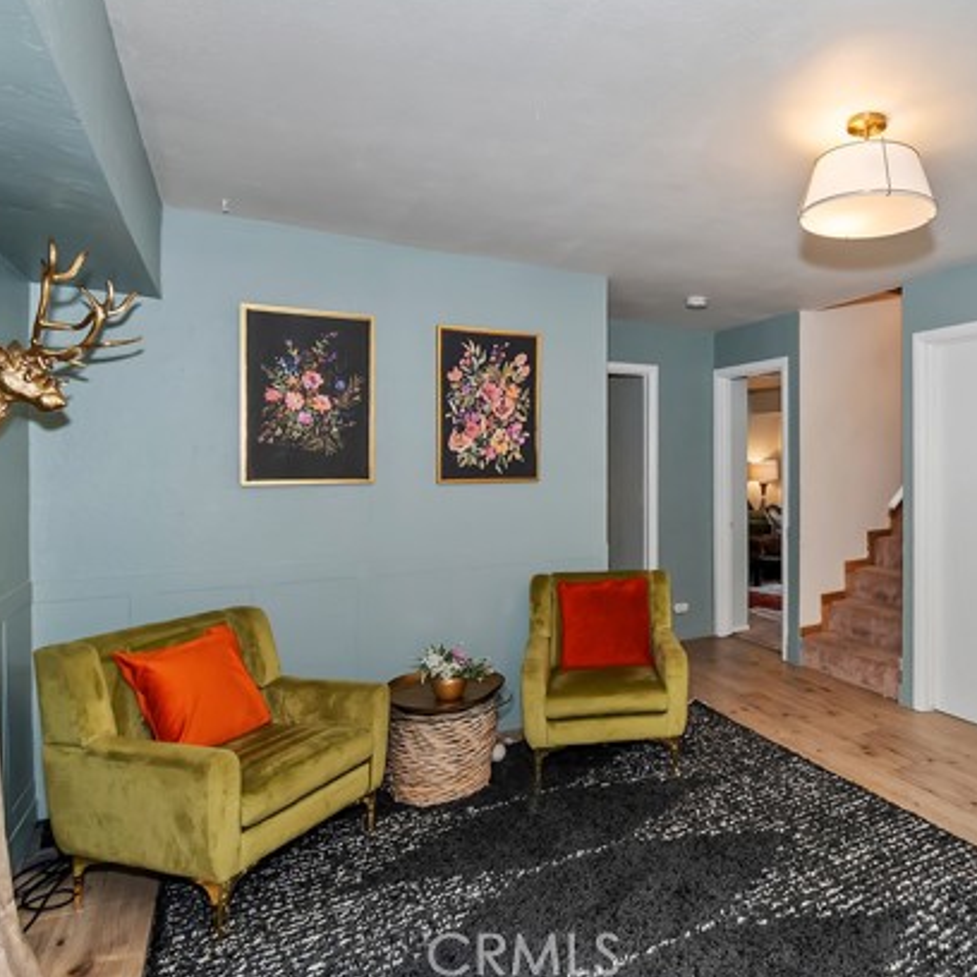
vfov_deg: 74.8
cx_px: 721
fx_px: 639
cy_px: 478
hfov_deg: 70.3
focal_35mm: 20
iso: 400
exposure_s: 1/30
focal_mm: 10
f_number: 8
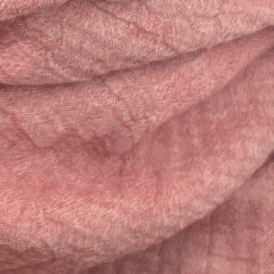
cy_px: -101
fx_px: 1585
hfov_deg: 9.7
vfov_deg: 9.7
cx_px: -89
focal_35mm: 177
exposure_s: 1/100
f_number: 1.6
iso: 64
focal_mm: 4.2
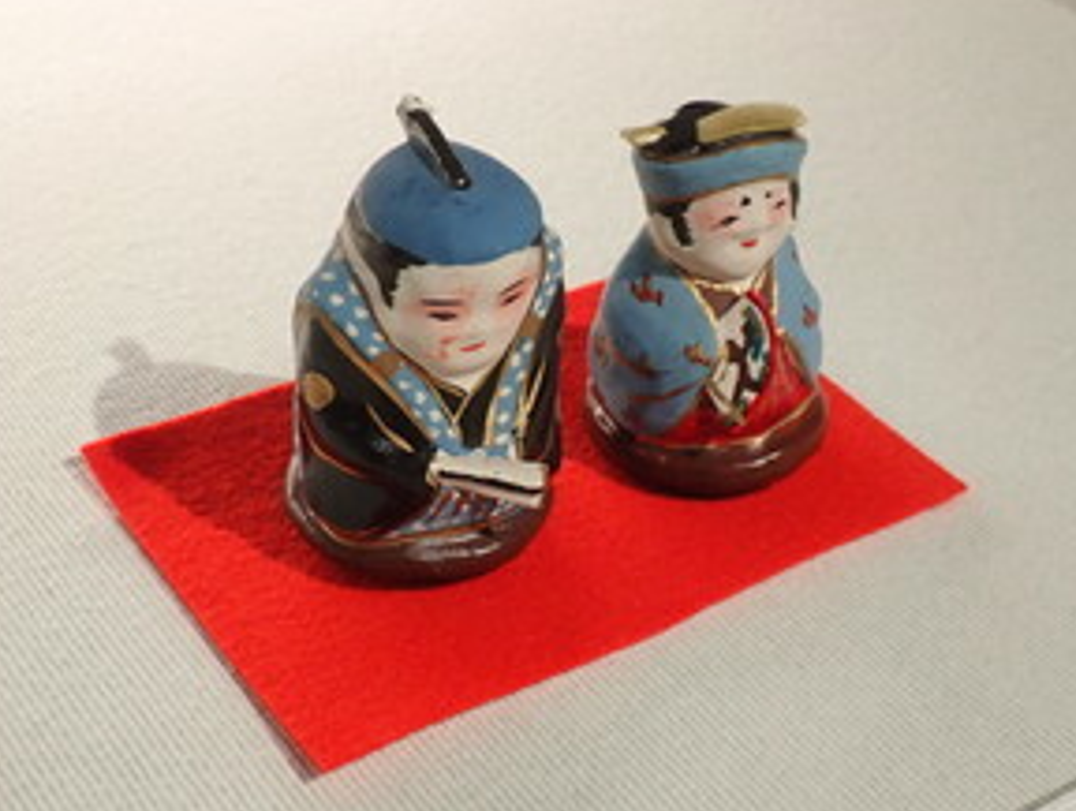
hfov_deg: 30.2
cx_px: 609
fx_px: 1993
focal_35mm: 64
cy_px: 430
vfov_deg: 23.0
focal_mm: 7.31
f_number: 2.8
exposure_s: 1/40
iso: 200
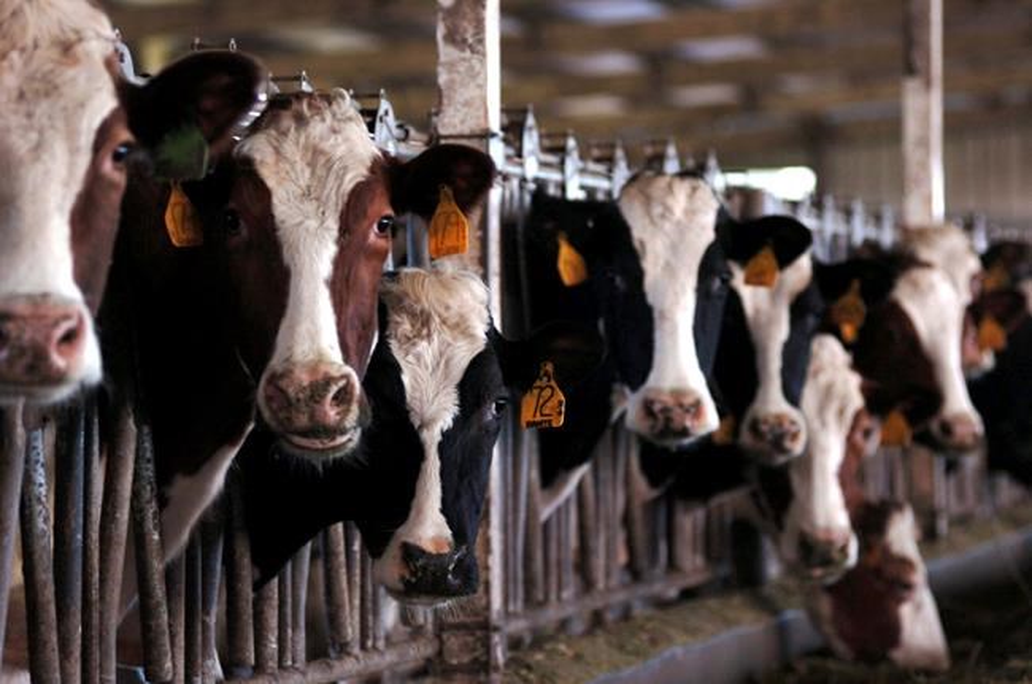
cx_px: 516
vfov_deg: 8.1
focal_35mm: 168
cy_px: 342
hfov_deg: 12.3
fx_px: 4808
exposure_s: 1/200
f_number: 2.8
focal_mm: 112
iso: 200
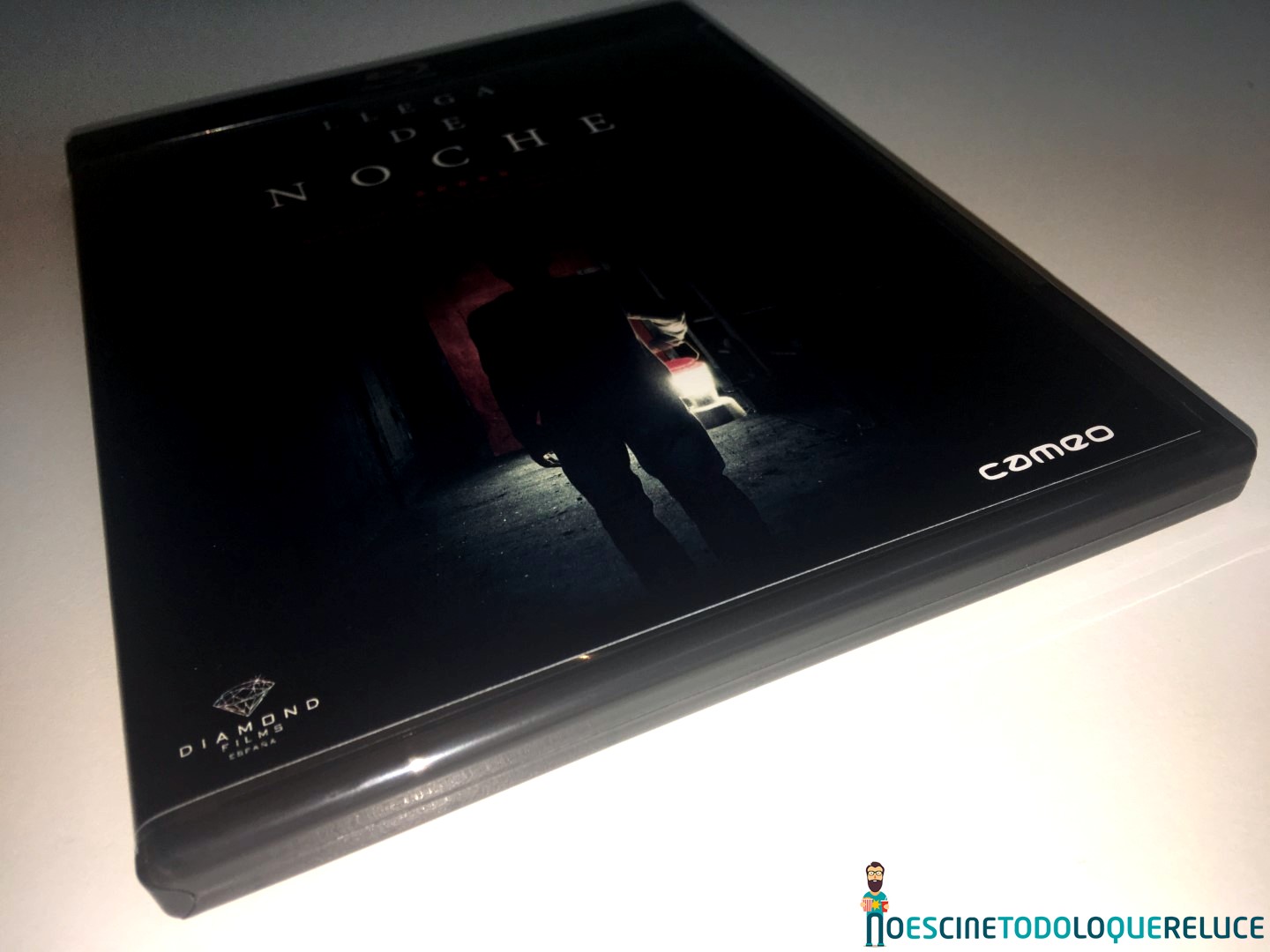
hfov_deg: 61.7
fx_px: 1064
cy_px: 476
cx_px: 635
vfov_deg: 48.2
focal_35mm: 29
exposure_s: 1/231
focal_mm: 4.15
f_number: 2.2
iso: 25
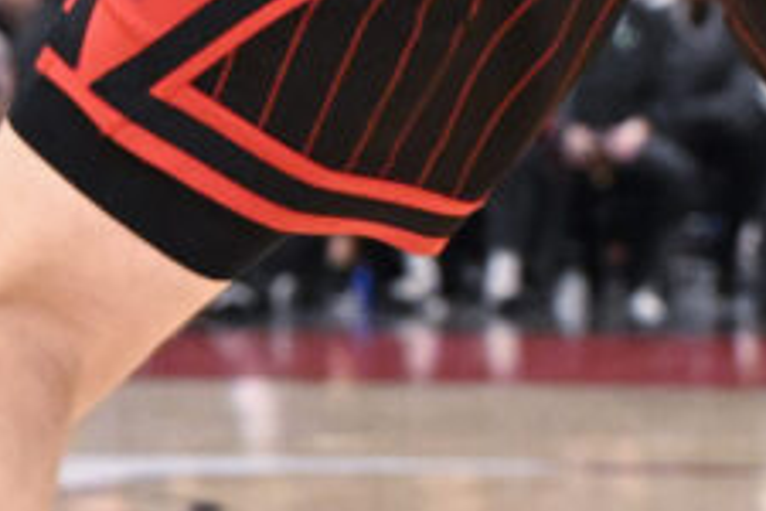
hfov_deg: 4.1
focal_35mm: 504
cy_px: -635
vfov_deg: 2.7
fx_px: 10723
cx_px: -327
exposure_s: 1/2500
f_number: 3.5
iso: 6400
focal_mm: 70
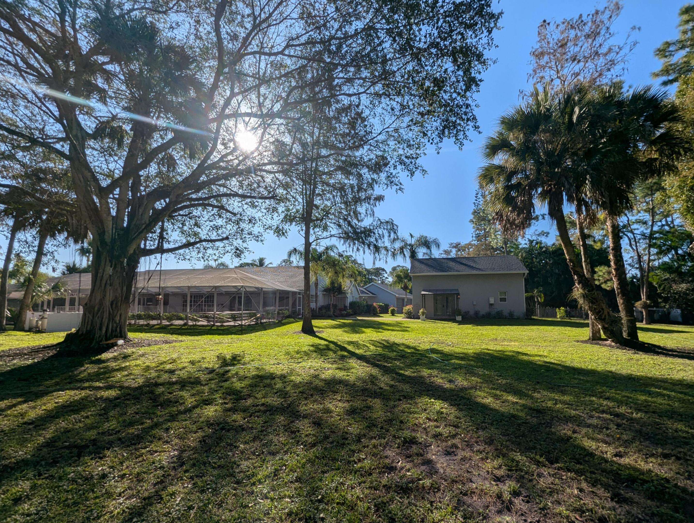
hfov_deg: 106.1
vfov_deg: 90.1
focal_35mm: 13
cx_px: 347
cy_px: 262
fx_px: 261
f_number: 2.2
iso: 44
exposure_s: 1/2179
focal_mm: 1.95
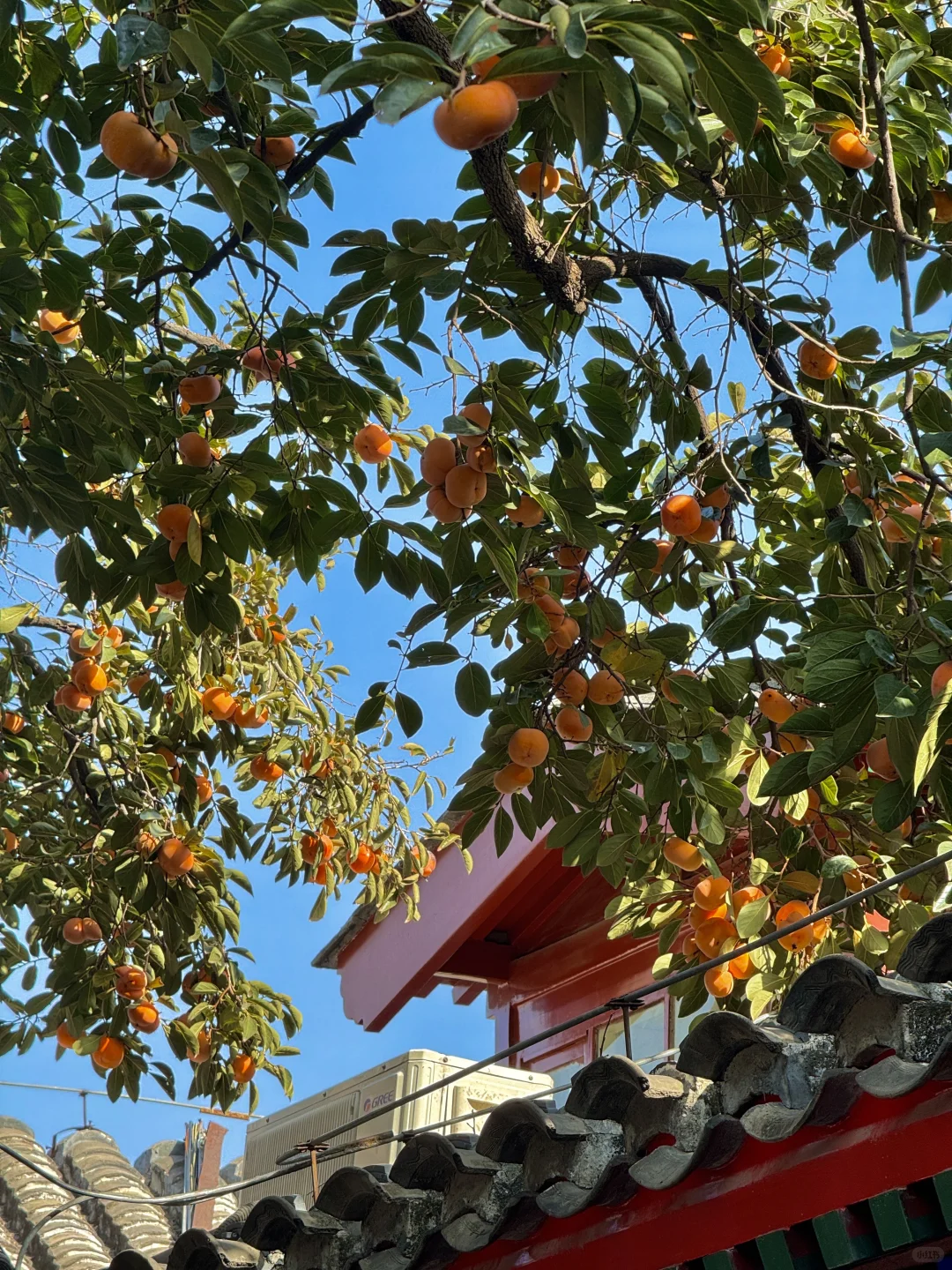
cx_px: 476
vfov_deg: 16.4
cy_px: 635
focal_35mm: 120
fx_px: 4400
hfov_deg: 12.3
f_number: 2.8
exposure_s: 1/192
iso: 50
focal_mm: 15.66
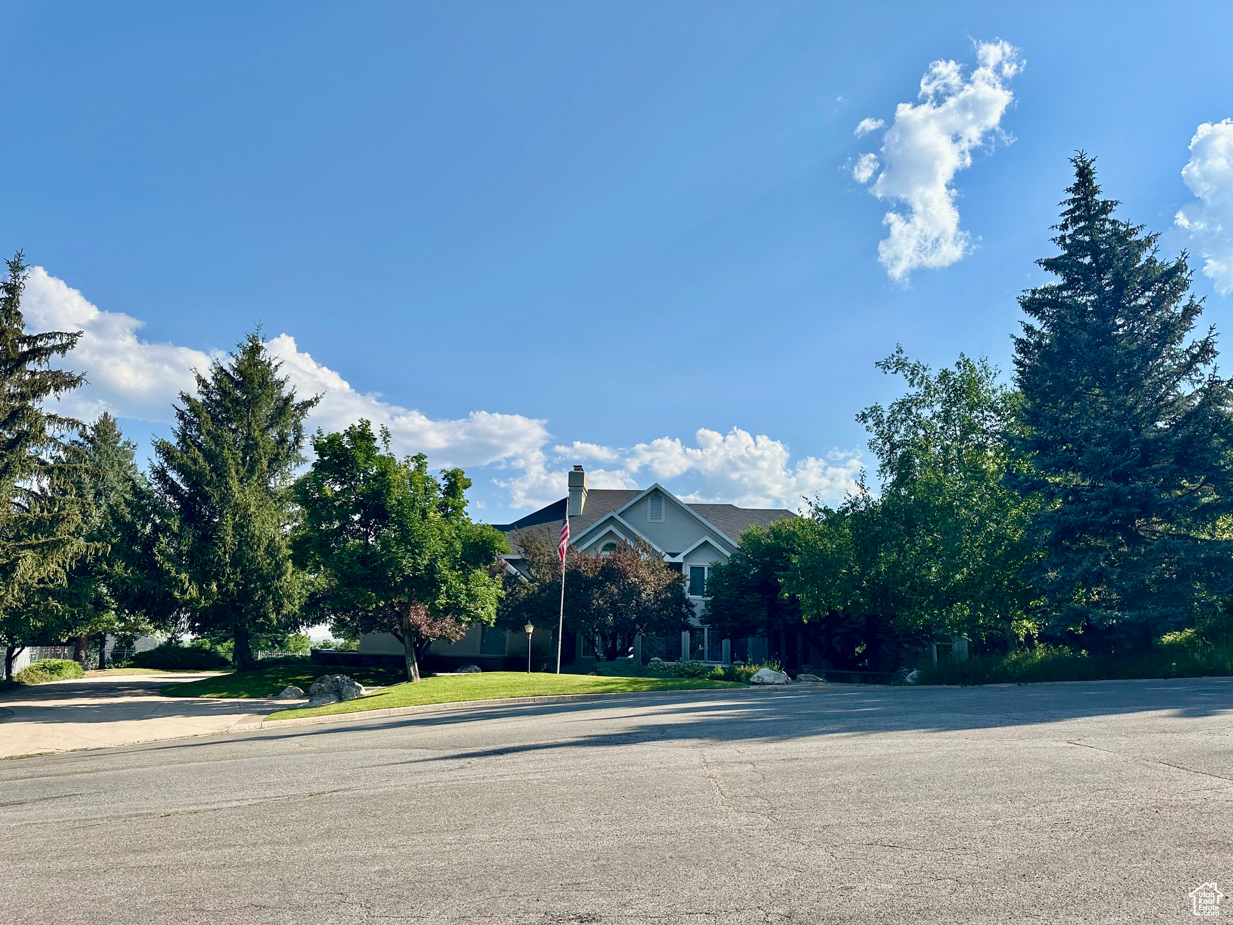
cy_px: 462
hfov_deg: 71.6
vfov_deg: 56.8
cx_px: 616
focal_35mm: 24
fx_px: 855
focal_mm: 6.86
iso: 80
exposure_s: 1/5525
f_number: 1.78
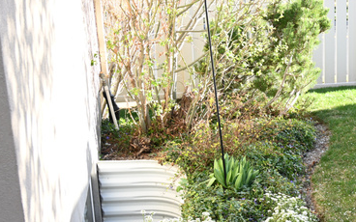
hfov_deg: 27.8
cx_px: 382
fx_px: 660
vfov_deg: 19.1
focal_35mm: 68
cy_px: 139
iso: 100
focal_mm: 24
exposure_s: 1/100
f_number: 4
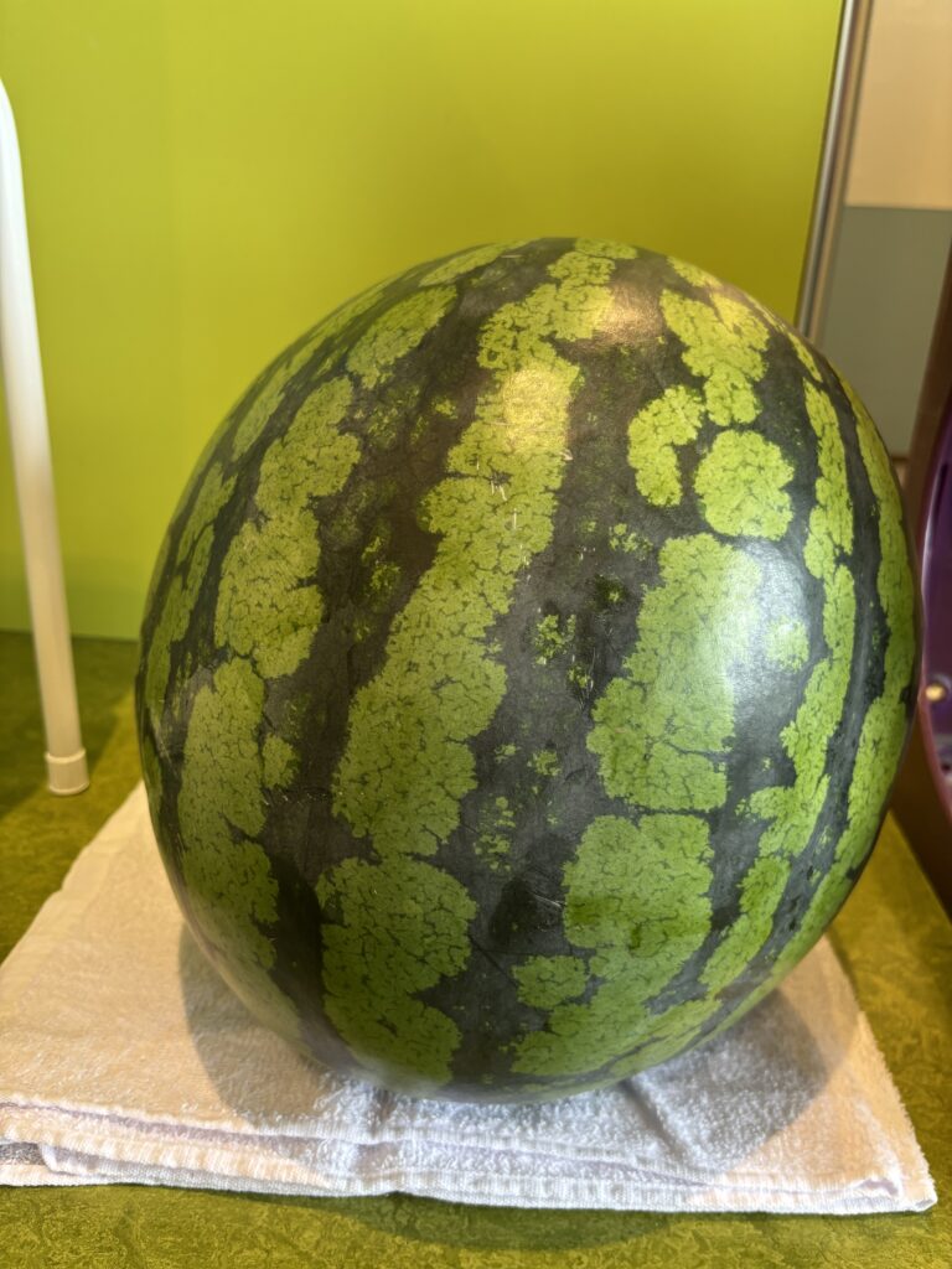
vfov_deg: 67.3
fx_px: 953
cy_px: 634
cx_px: 476
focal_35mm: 26
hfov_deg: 53.1
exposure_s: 1/101
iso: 125
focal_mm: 5.96
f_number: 1.6
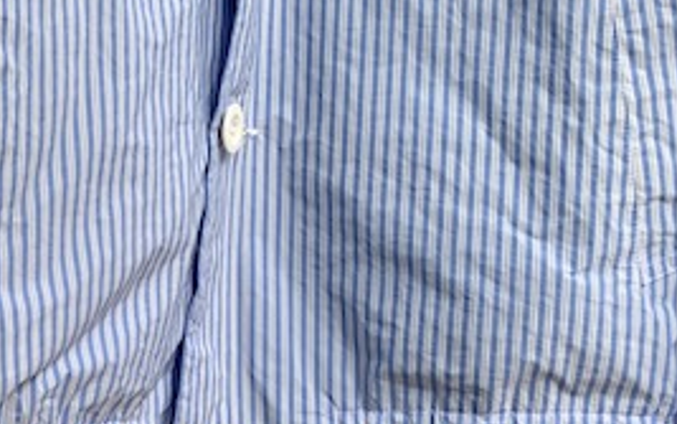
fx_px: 1218
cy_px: 419
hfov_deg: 28.7
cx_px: -28
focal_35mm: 66
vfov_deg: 19.2
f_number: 1.8
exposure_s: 1/245
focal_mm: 4.25
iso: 25
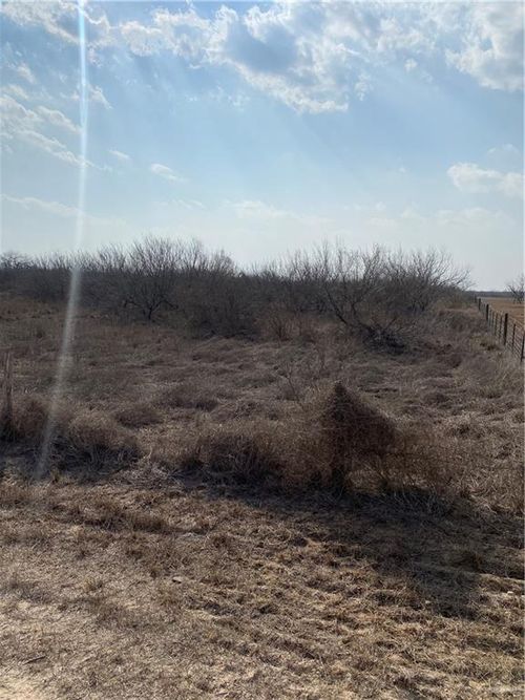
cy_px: 350
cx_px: 262
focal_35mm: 26
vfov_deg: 67.3
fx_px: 526
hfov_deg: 53.0
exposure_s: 1/11494
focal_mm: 4.25
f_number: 1.8
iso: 32
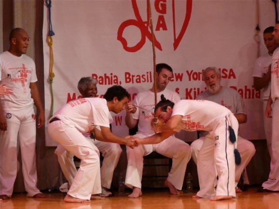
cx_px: 140
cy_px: 104
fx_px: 1354
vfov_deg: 8.8
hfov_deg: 11.8
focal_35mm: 168
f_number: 3.6
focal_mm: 27.6
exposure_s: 1/30
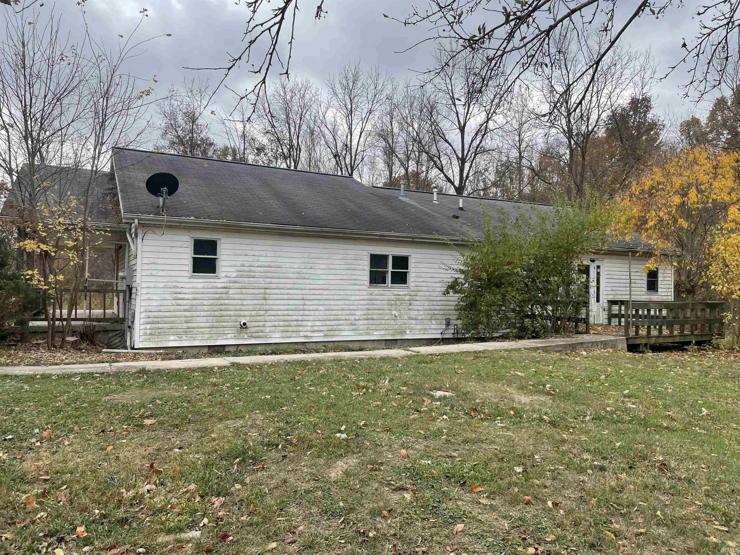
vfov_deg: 53.1
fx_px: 556
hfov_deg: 67.3
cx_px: 370
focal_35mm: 26
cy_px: 278
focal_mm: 4.2
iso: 32
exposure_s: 1/1595
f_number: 1.6
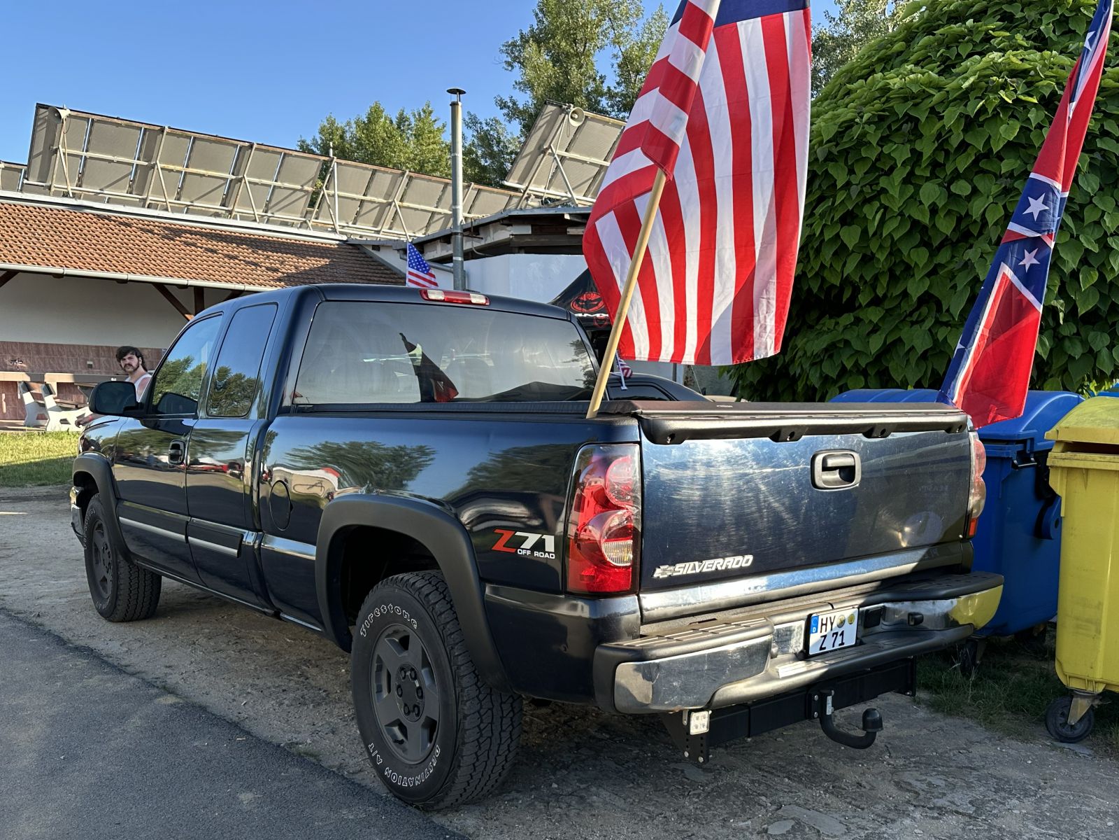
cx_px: 560
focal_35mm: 24
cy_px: 420
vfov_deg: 56.8
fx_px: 776
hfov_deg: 71.6
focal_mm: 6.86
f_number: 1.78
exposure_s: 1/829
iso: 80
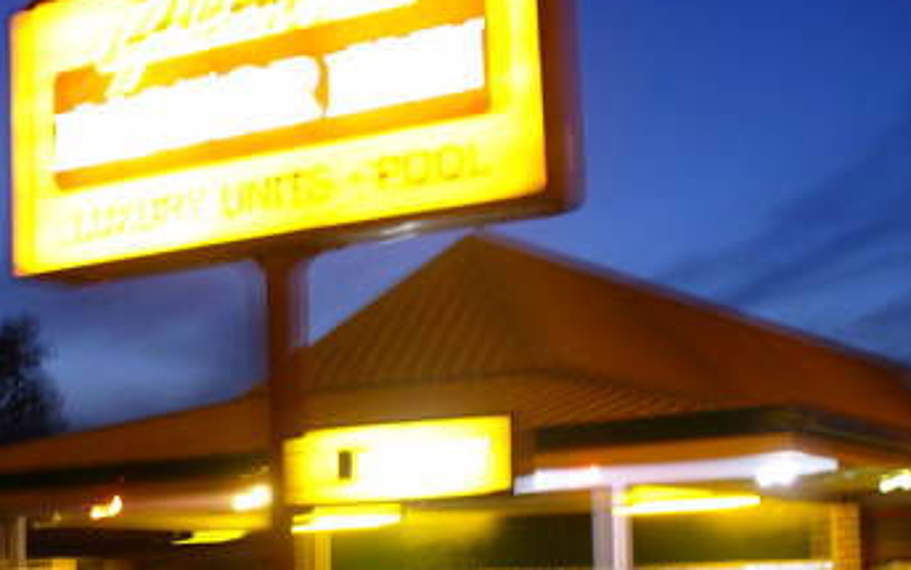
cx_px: 167
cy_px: 453
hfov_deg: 27.6
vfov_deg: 17.7
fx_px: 1812
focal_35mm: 73
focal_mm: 6.1
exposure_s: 1/2
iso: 80
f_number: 2.8
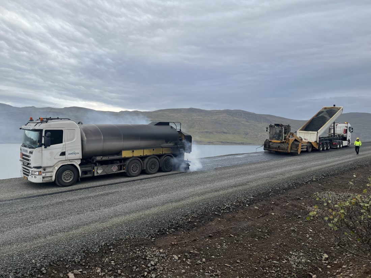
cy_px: 139
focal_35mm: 26
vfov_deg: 53.1
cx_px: 186
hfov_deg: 67.3
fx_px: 279
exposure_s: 1/816
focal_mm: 5.1
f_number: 1.6
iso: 50
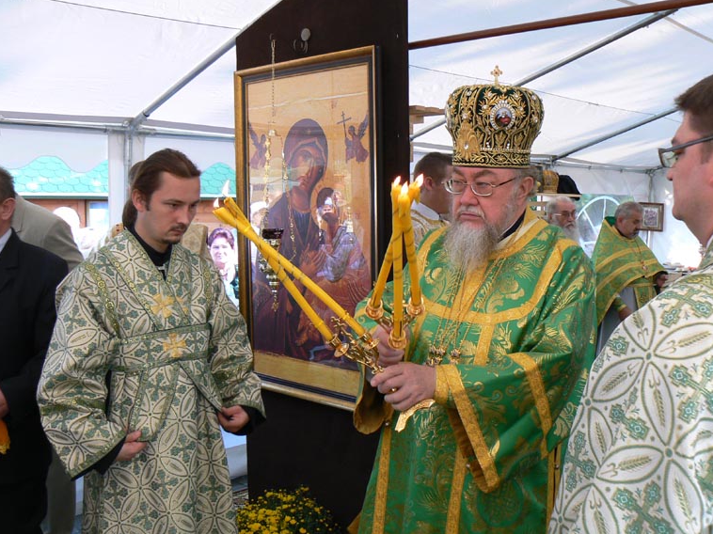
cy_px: 276
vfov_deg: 37.7
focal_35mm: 38
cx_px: 372
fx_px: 782
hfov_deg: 49.0
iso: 80
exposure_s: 1/50
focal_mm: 6
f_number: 4
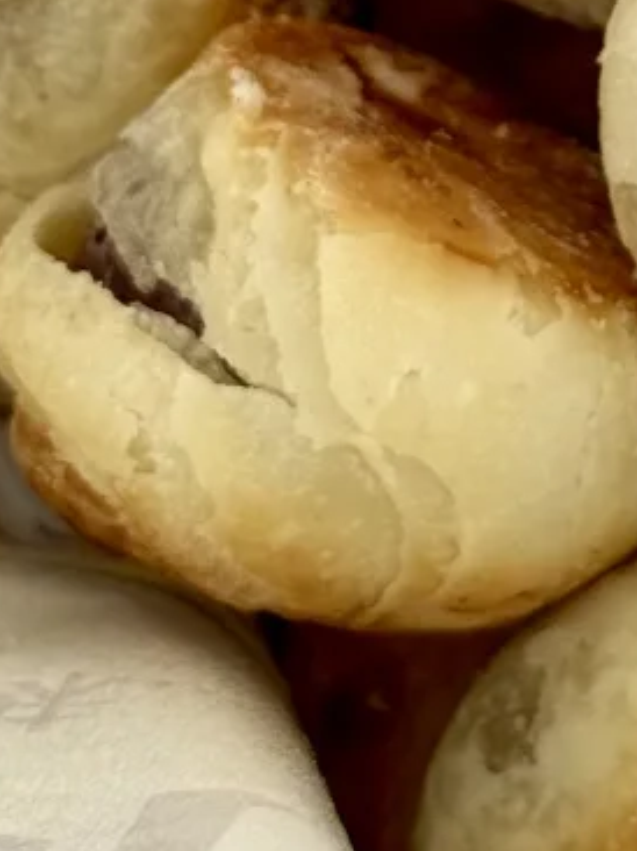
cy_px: -284
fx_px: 4643
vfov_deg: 10.2
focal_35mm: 189
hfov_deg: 7.8
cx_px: 765
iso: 64
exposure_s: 1/1203
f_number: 1.78
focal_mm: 6.76
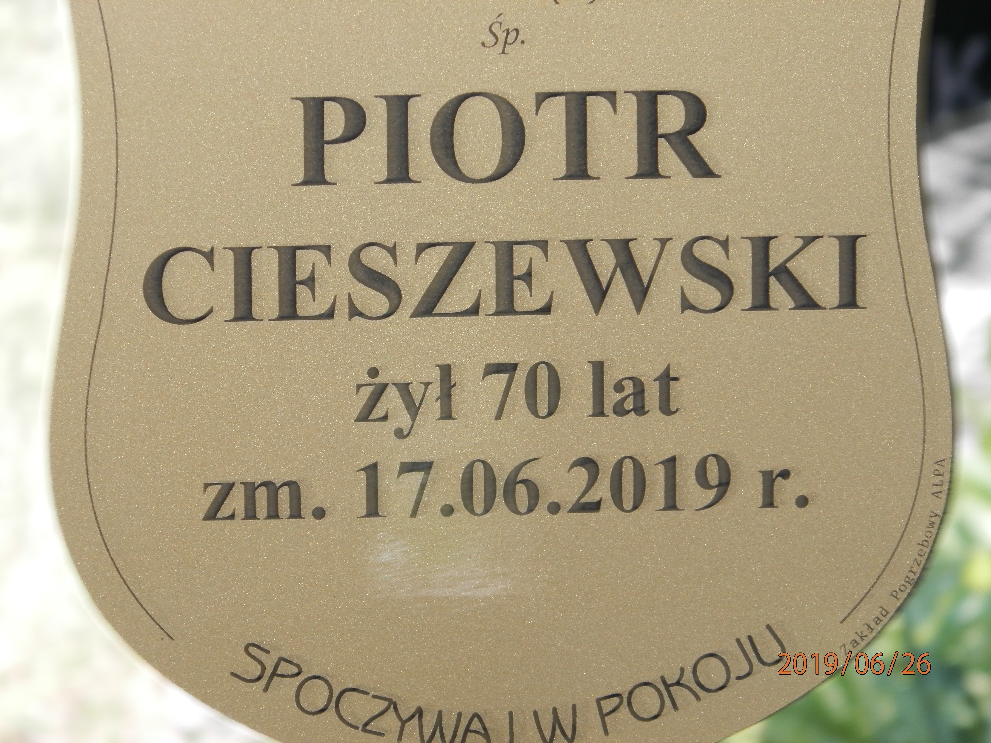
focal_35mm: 281
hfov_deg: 7.0
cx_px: 496
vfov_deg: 5.3
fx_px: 8045
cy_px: 372
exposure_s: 1/50
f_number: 5.6
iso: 100
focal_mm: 50.2
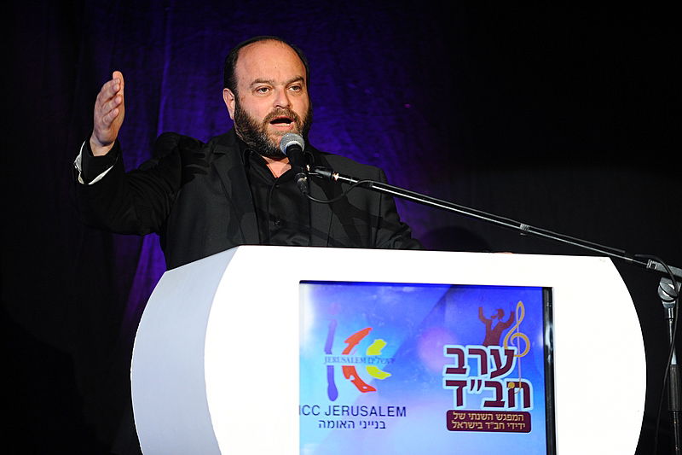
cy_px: 228
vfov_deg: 7.6
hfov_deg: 11.4
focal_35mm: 180
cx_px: 341
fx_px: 3409
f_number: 2.8
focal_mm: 180
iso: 1600
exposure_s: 1/400
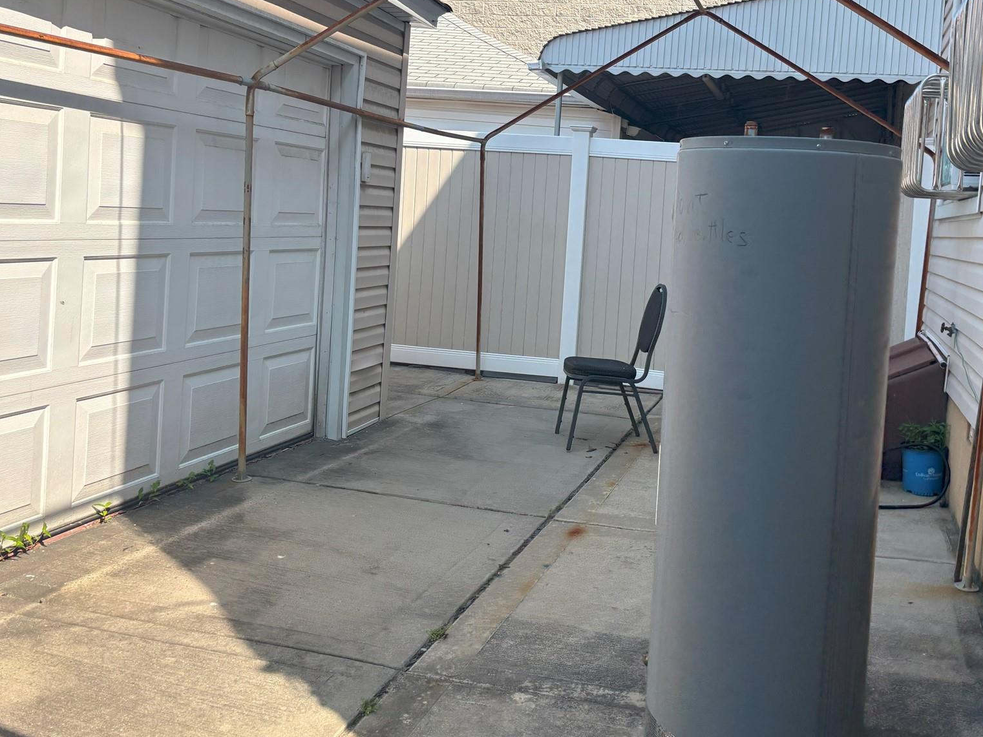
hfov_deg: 52.2
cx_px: 599
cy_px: 272
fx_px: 994
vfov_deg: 40.4
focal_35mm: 35
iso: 50
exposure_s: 1/1984
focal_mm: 5.96
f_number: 1.6
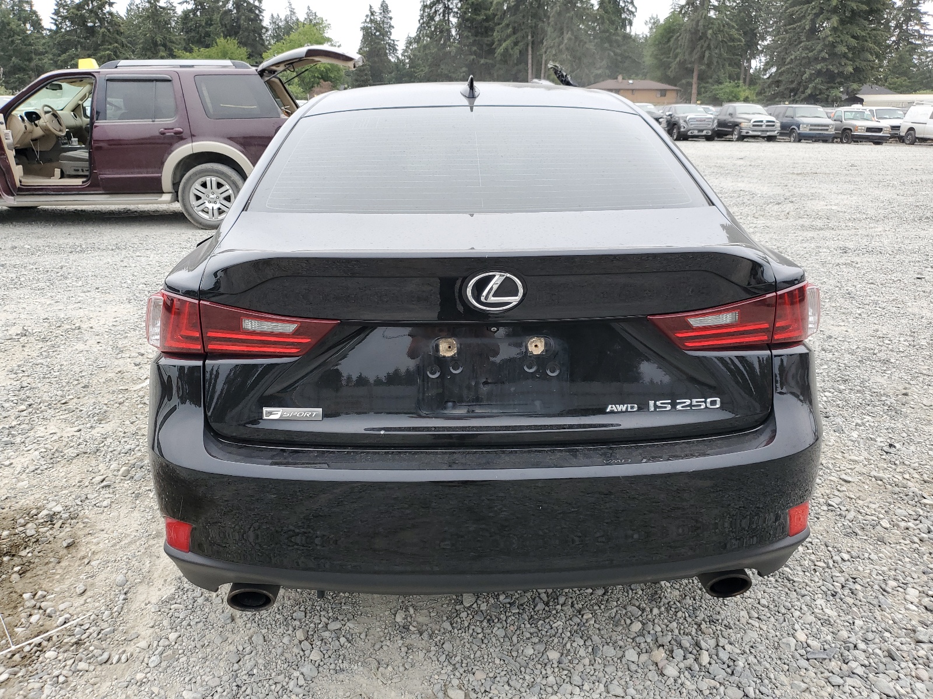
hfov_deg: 67.3
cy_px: 350
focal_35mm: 26
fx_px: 701
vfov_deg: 53.1
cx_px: 466
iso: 50
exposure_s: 1/286
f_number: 1.5
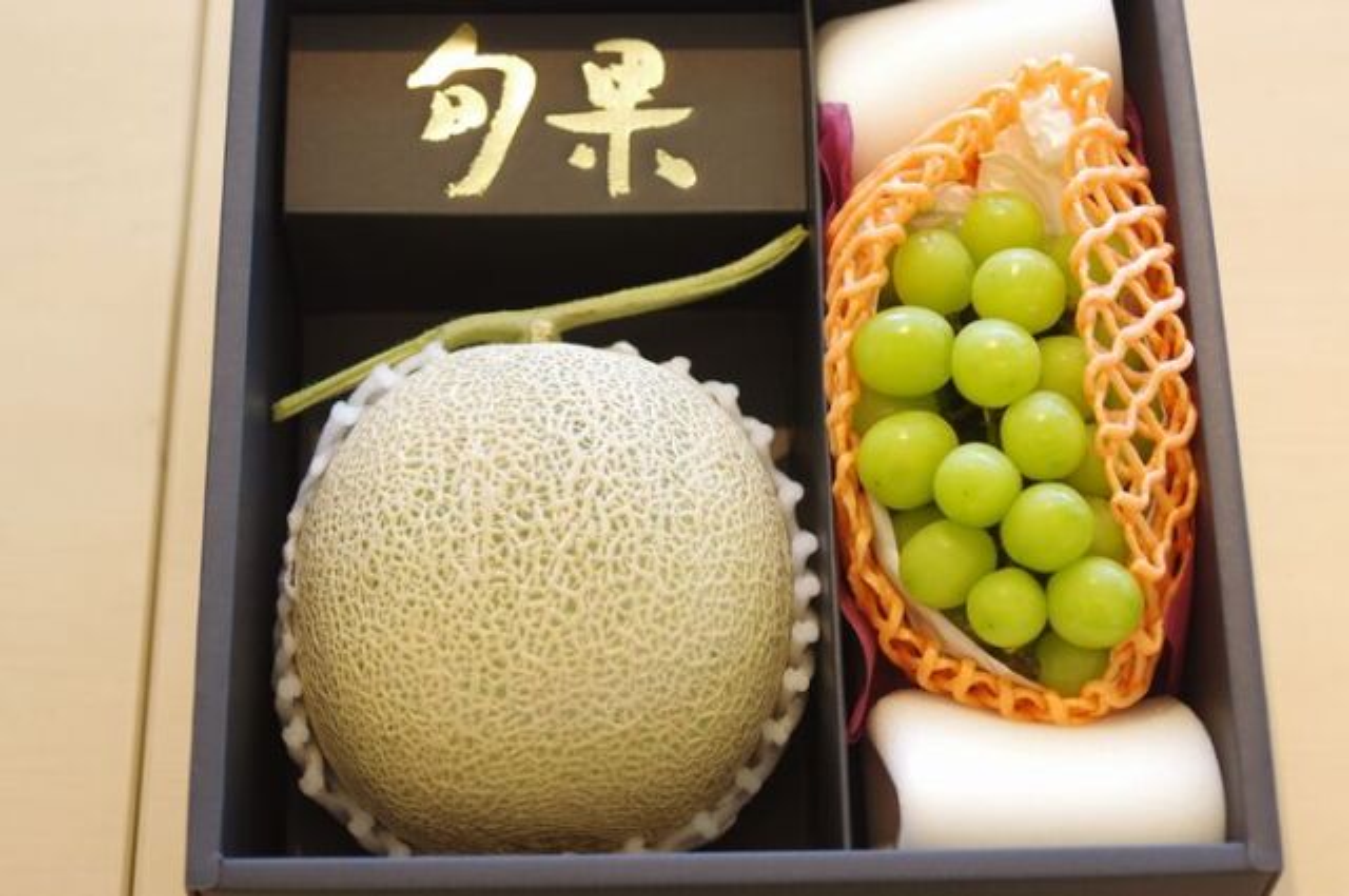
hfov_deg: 27.0
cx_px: 674
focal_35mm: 75
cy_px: 448
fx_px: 2807
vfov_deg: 18.1
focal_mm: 50
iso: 400
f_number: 3.2
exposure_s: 1/200
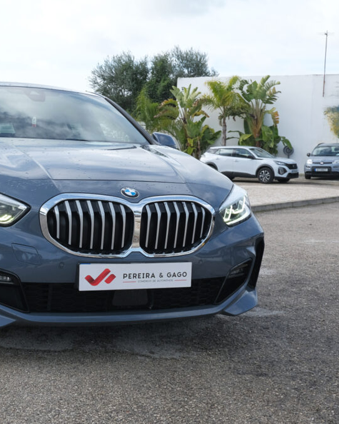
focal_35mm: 51
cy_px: 213
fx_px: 639
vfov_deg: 36.6
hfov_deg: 29.2
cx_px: 81
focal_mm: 24.2
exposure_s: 1/125
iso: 160
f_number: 9
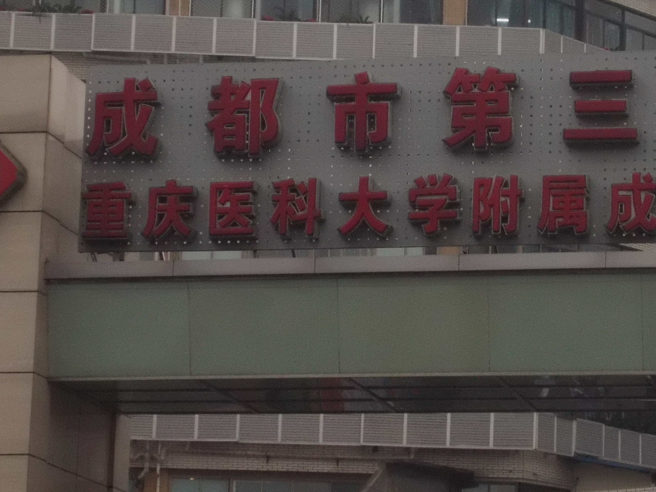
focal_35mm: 163
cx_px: 475
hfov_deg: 12.1
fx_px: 3089
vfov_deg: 9.1
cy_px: 189
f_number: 5.8
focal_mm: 13.5
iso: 400
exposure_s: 1/60
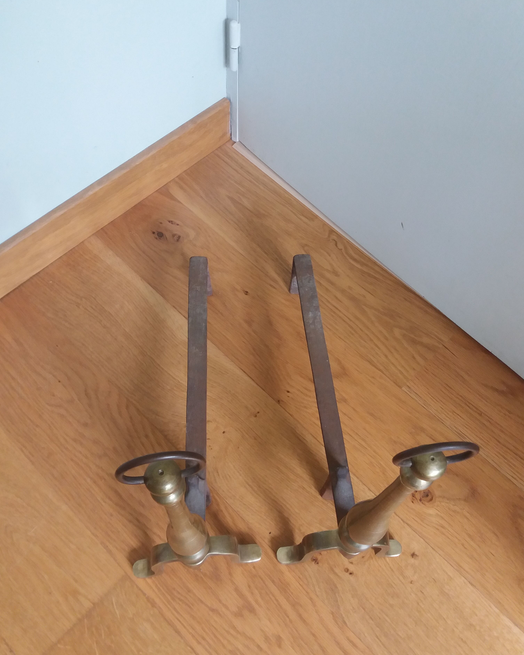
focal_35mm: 30
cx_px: 261
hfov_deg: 48.5
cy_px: 335
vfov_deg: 58.8
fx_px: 582
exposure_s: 1/25
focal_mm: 3.7
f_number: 1.9
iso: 160
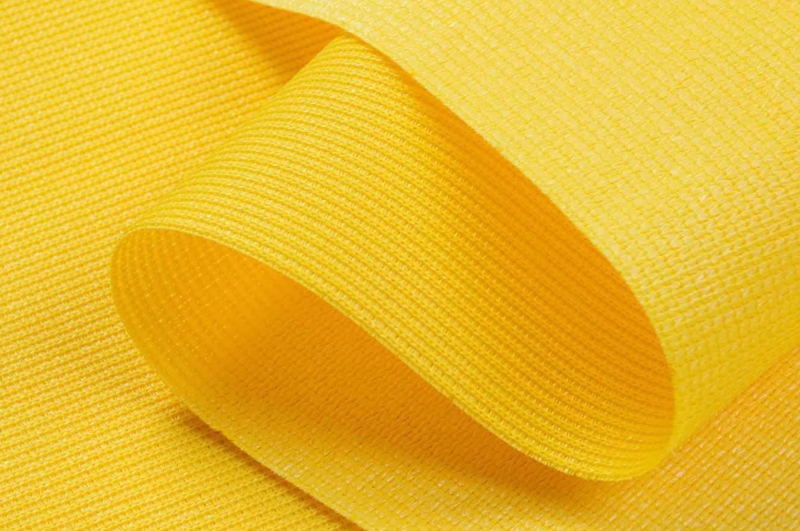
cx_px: 438
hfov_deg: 11.5
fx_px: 3963
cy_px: 301
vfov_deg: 7.7
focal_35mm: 179
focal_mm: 105
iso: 200
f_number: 14
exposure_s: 1/30
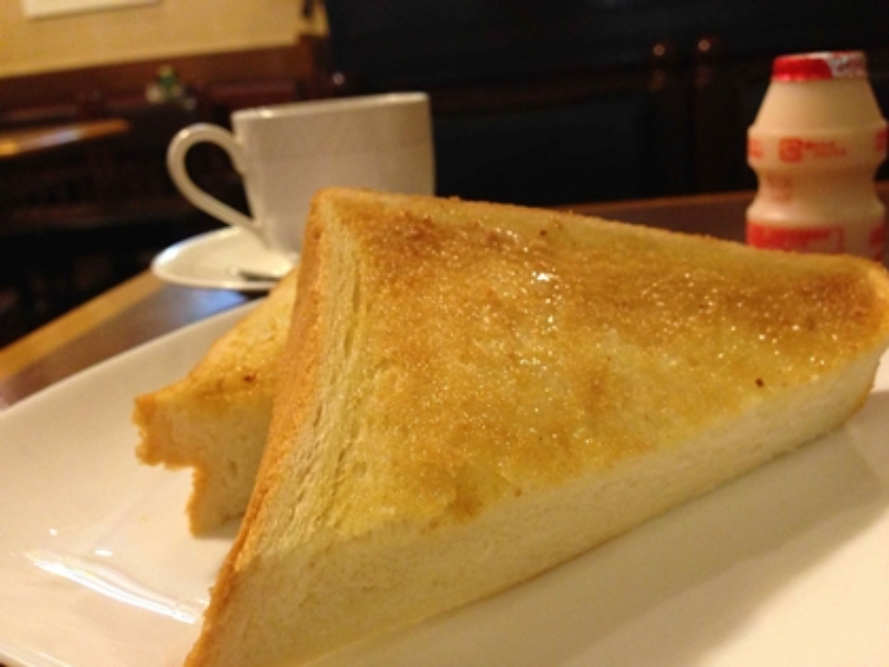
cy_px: 334
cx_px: 444
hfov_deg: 55.4
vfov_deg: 42.9
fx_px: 847
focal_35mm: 33
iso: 250
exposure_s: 1/20
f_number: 2.4
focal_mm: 4.13
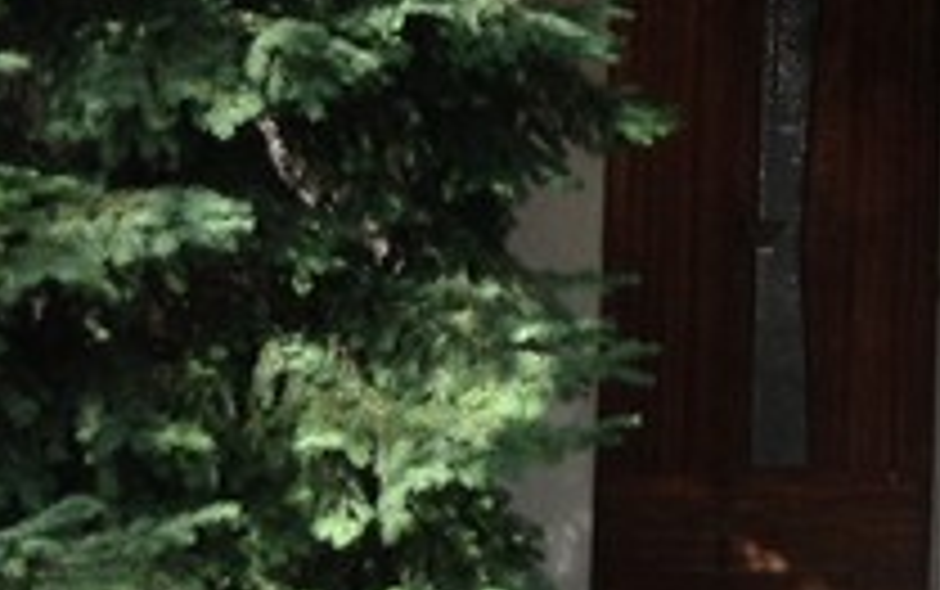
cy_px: 50
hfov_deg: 14.5
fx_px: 3436
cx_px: 1412
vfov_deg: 9.8
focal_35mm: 134
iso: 32
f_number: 2.4
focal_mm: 3.3
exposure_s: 1/179
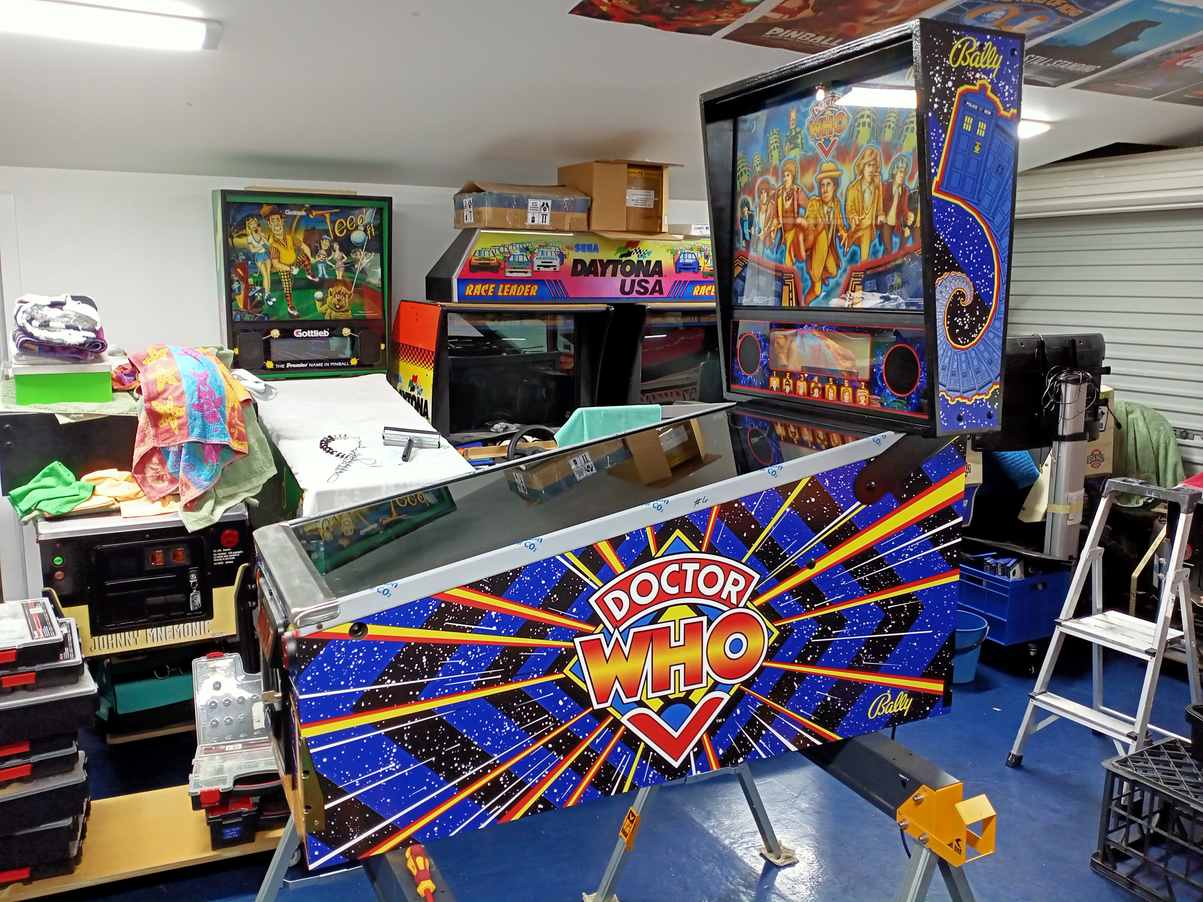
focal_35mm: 28
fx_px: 973
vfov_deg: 49.7
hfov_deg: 63.4
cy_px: 451
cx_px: 602
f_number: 1.8
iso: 198
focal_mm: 4.05
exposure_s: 1/33.3
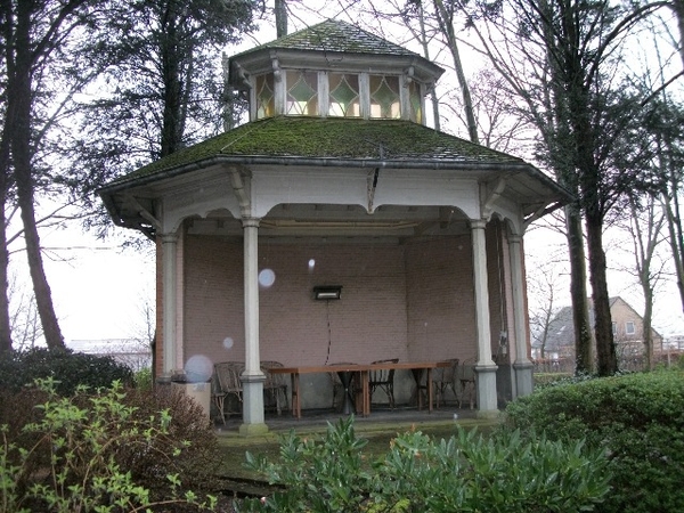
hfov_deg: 56.8
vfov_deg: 44.2
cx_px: 342
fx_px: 632
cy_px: 256
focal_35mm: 32
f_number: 2.9
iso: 160
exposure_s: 1/60
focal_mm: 5.7
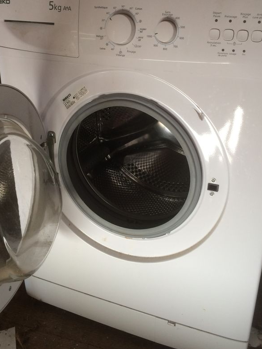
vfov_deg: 50.0
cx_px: 129
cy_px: 150
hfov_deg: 38.7
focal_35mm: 37
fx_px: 373
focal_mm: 4.15
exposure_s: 1/33
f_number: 2.2
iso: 50
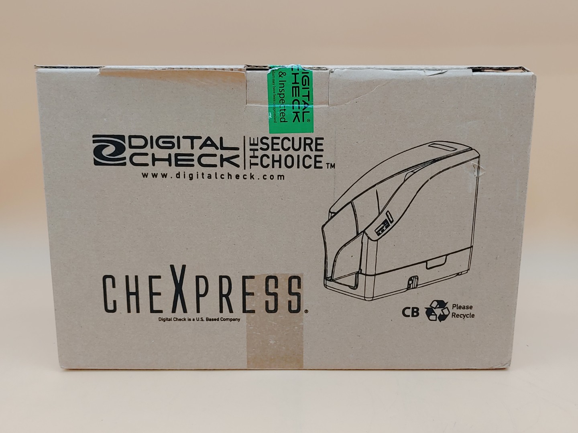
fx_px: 651
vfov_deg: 36.8
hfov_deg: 47.9
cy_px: 216
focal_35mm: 39
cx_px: 289
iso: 50
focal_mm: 4.36
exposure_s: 1/60
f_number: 1.8
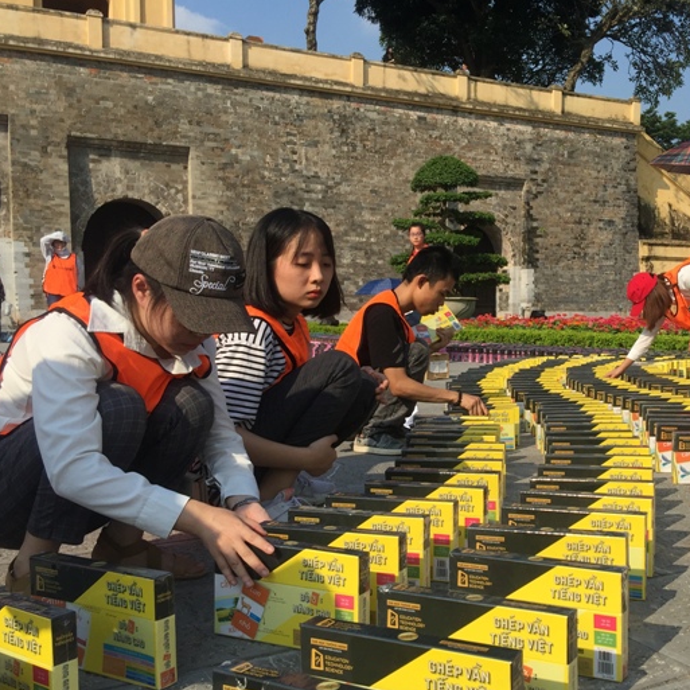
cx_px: 479
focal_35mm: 40
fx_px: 902
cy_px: 394
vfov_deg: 41.8
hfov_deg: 41.1
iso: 32
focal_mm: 4.15
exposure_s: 1/2326
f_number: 2.2
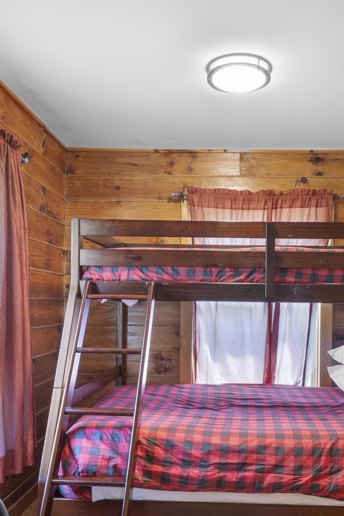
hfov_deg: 40.9
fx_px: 459
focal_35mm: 32
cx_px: 212
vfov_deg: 58.2
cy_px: 314
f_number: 11
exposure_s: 2.5
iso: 320
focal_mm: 15
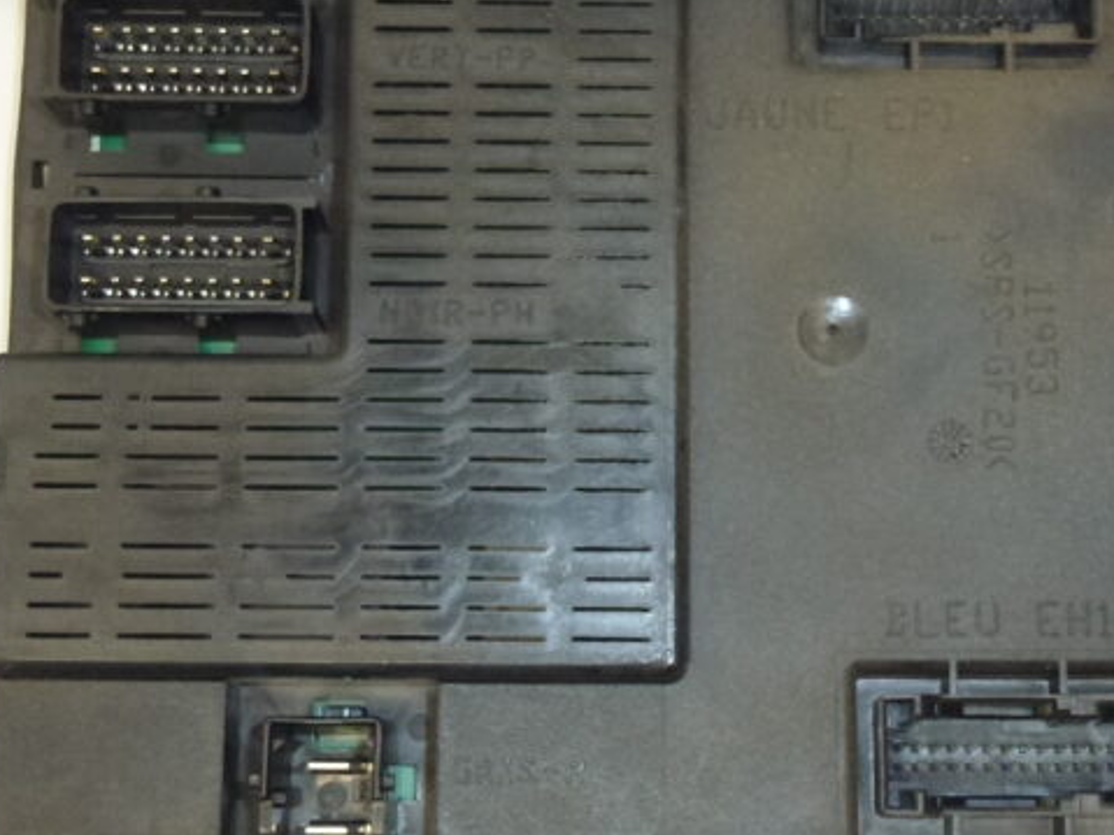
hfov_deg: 25.3
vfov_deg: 19.1
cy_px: 298
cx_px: 677
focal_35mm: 77
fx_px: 2477
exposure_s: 1/160
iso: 400
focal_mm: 6.4
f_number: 3.7
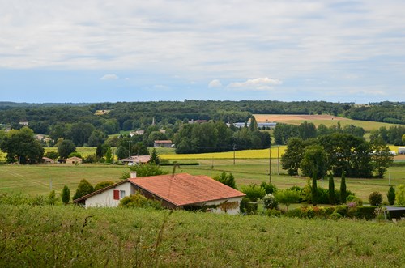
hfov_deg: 27.0
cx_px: 202
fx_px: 842
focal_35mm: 75
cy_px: 134
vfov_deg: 18.1
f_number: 11
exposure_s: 1/125
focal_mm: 50
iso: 100
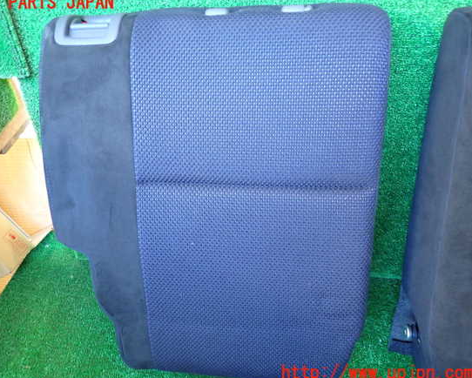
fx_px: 377
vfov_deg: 53.2
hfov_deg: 64.0
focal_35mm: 27
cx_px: 217
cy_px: 188
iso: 400
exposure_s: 1/30
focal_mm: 4.5
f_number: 2
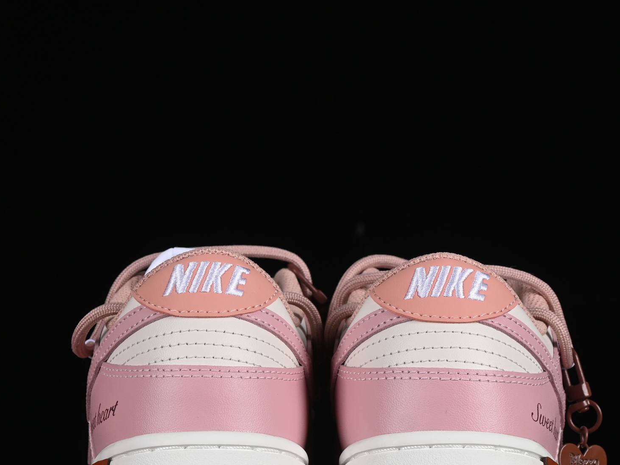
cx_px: 325
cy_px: 284
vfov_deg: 10.8
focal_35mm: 137
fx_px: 2454
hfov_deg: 14.4
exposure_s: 1/80
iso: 160
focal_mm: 50
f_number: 8
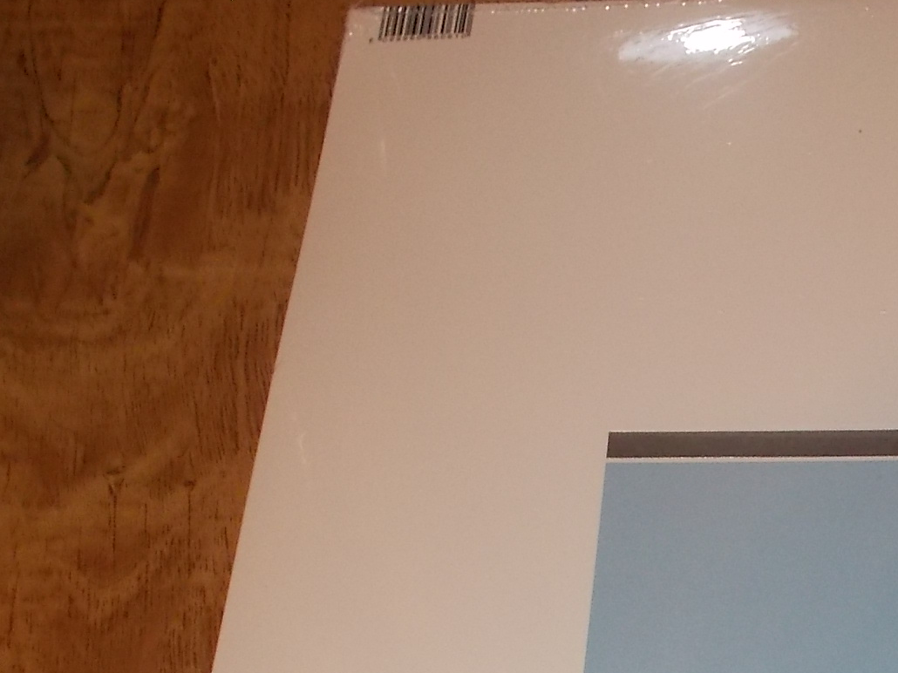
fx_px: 1660
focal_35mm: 64
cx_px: 893
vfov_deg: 22.4
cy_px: 606
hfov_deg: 28.5
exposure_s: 1/30
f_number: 3.3
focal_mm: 4.1
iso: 200
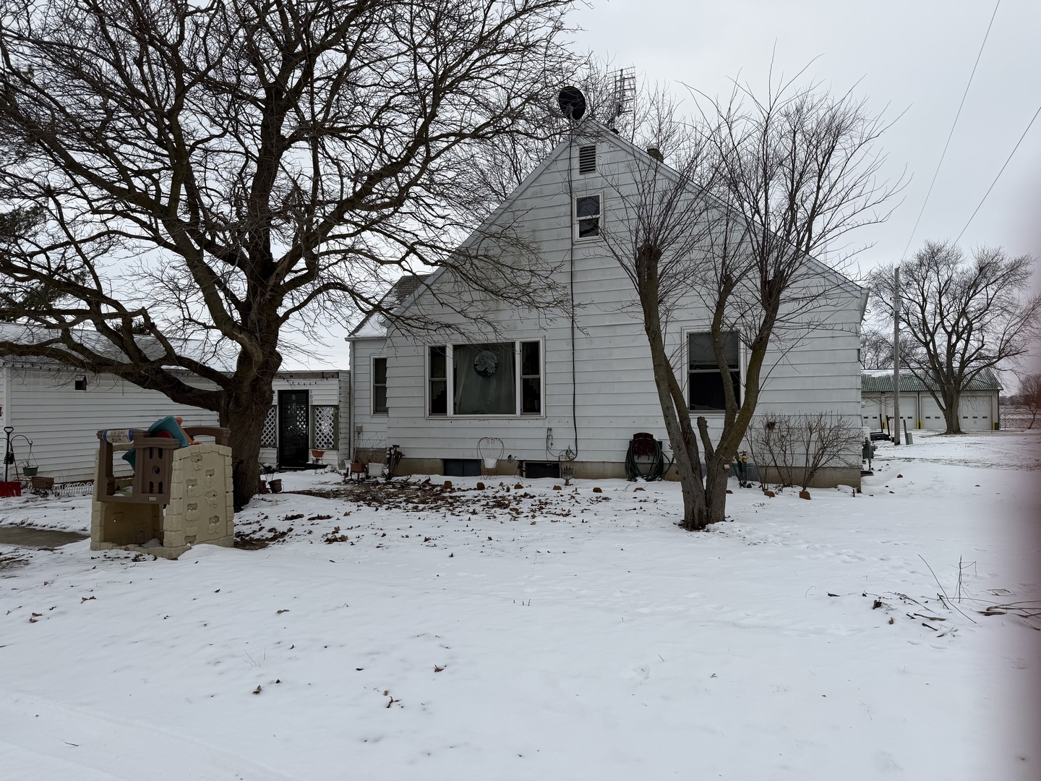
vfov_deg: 56.8
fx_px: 722
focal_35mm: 24
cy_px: 390
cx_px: 520
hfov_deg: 71.6
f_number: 1.78
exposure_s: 1/2801
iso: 80
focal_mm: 6.76
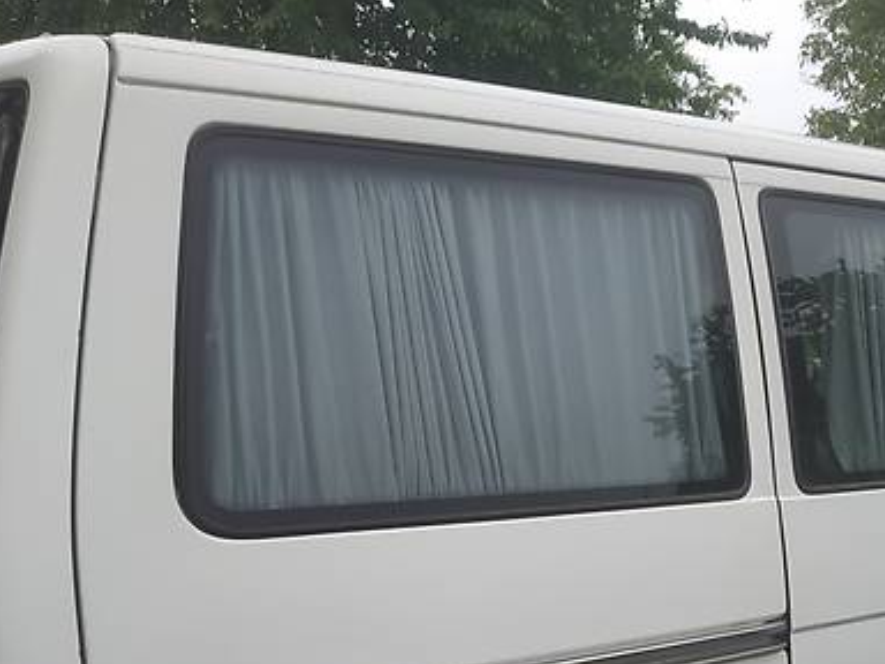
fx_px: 1278
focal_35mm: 50
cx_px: 648
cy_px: 616
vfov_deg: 27.9
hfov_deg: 37.4
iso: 100
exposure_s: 1/1410
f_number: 1.9
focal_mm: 3.9
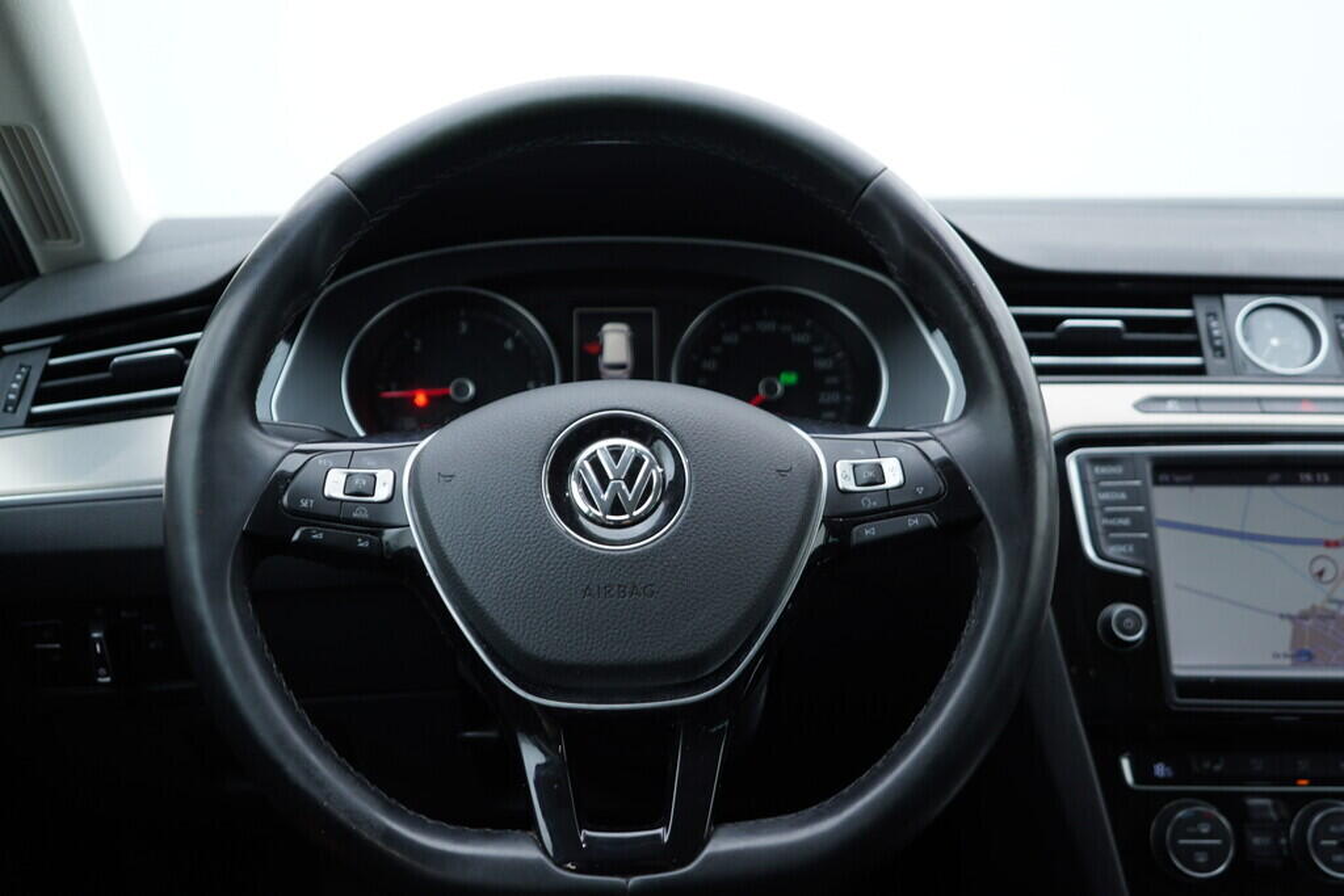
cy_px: 448
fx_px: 1344
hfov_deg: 53.1
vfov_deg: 36.9
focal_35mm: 36
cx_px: 672
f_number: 2.8
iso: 125
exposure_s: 1/40
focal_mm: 24
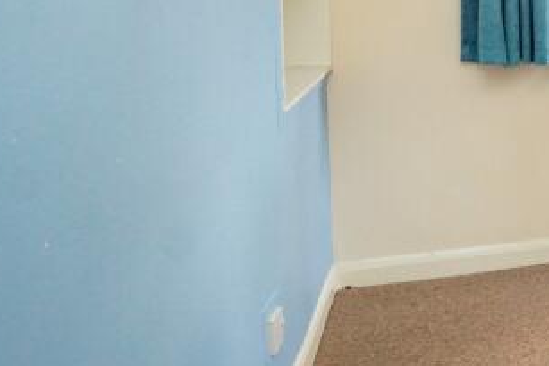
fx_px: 763
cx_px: 832
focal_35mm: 50
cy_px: 9
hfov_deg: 27.1
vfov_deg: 25.8
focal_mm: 10
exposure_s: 1/160
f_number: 8
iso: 3200
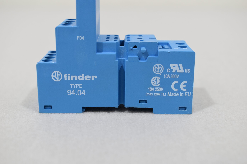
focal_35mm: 51
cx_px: 124
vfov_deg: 26.5
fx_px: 350
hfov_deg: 38.9
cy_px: 82
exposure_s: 1/60
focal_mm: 34
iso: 400
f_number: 6.3
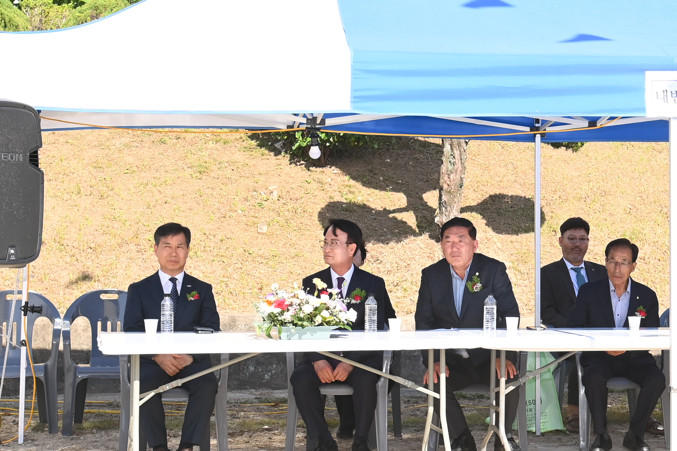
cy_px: 245
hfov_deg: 20.3
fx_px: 1861
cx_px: 564
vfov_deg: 13.8
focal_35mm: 99
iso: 400
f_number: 7.1
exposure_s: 1/500
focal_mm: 44
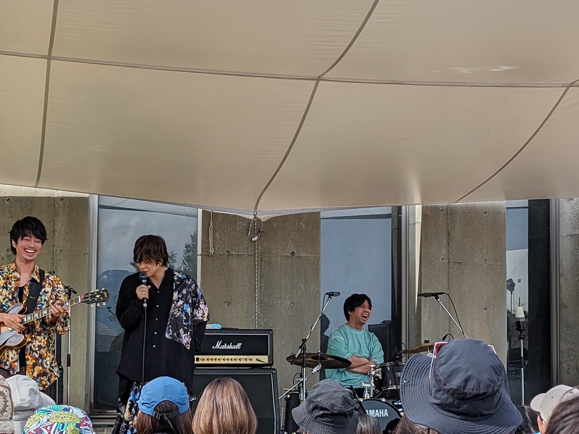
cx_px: 373
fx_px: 1472
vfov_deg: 16.8
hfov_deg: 22.2
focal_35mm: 88
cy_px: 224
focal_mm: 6.9
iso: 20
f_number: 1.68
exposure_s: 1/978
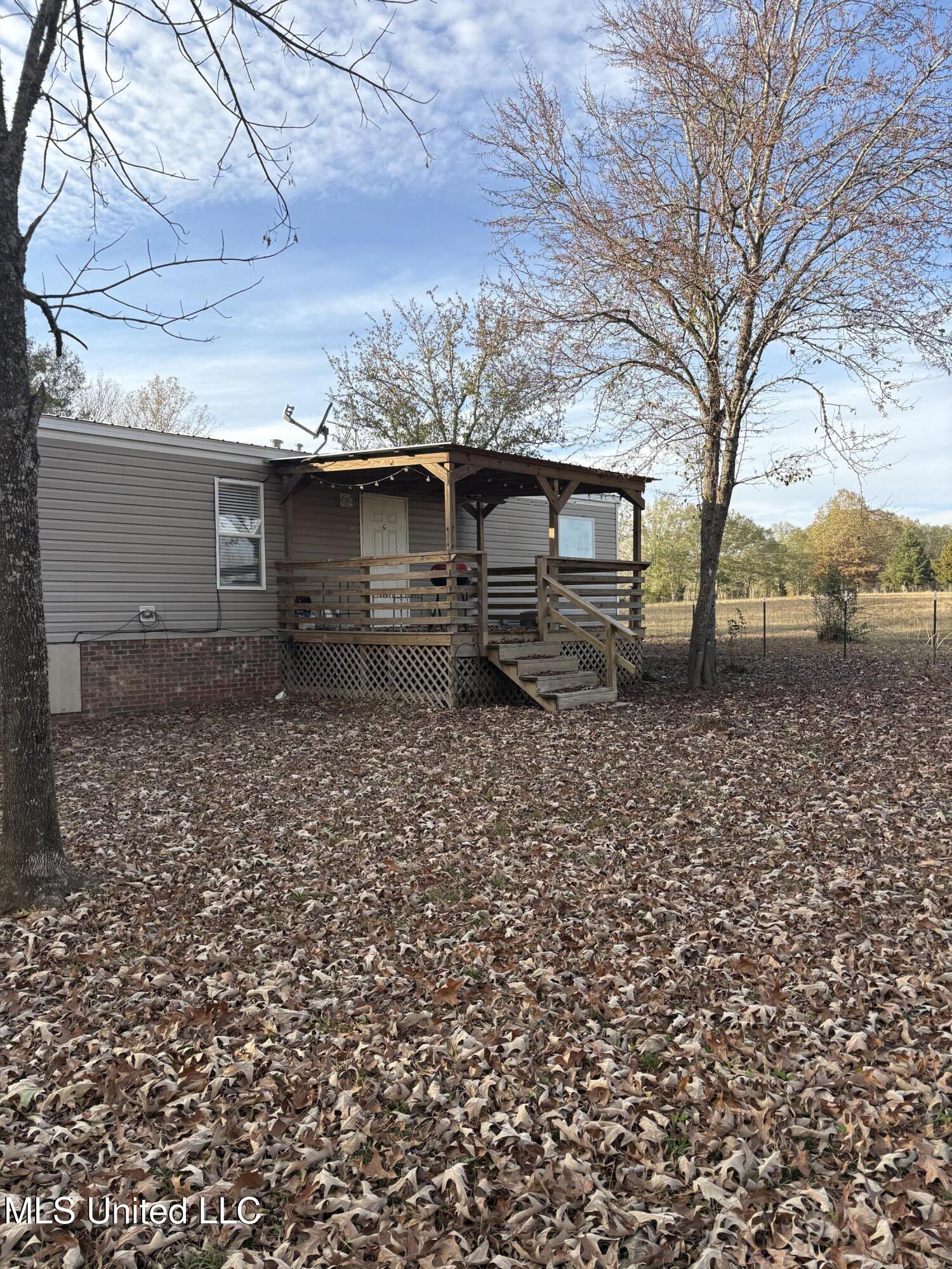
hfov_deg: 53.1
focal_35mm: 26
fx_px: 953
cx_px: 476
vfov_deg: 67.3
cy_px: 634
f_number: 1.6
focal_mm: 5.96
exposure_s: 1/1287
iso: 50
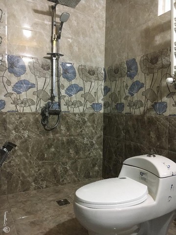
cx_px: 88
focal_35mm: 29
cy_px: 118
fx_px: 197
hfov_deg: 48.2
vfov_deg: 61.7
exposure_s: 1/20
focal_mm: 4.15
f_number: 2.2
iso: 200
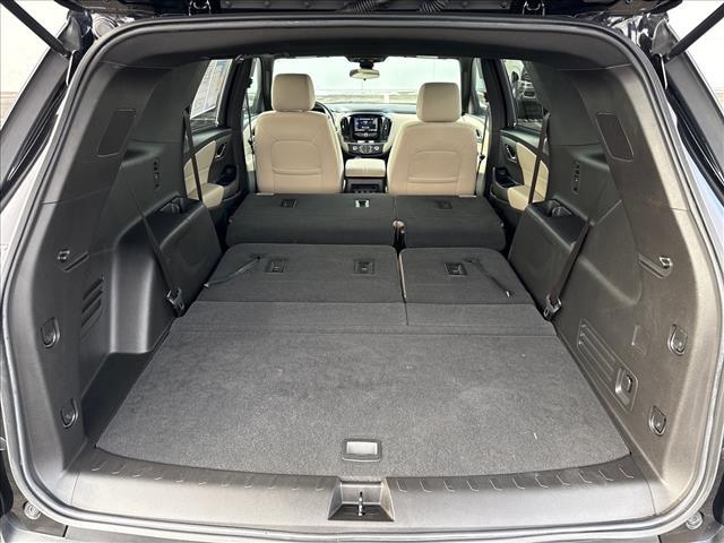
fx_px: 502
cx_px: 362
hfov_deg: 71.6
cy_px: 272
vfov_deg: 56.8
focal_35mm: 24
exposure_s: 1/68
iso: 200
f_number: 1.78
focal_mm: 6.76
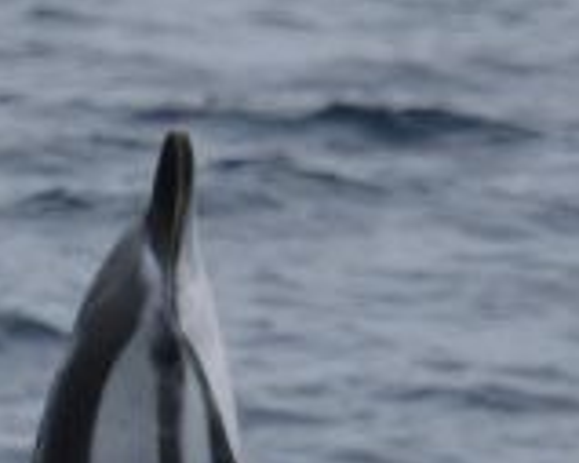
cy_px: 837
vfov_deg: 1.2
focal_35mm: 1325
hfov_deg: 1.5
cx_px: 597
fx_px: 22691
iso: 1400
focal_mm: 280
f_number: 5.6
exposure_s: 1/8000
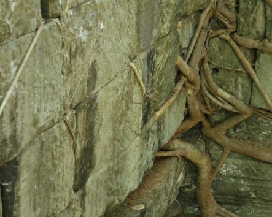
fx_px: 700
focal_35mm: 87
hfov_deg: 21.8
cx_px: 204
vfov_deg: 17.6
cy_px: 94
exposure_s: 1/15
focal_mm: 38
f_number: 4.2
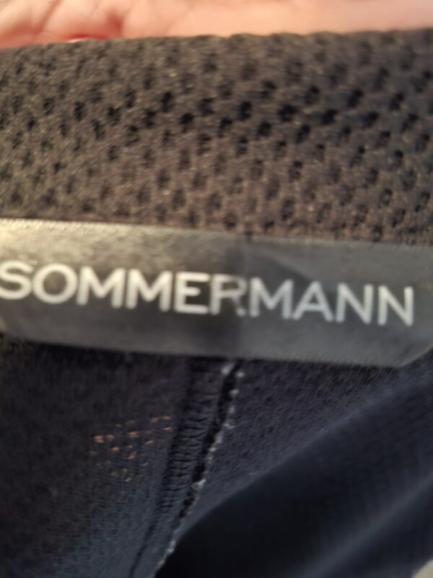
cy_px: 289
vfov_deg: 73.9
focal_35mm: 23
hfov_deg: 58.9
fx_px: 384
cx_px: 216
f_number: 1.8
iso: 1250
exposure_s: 1/9
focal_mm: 5.54
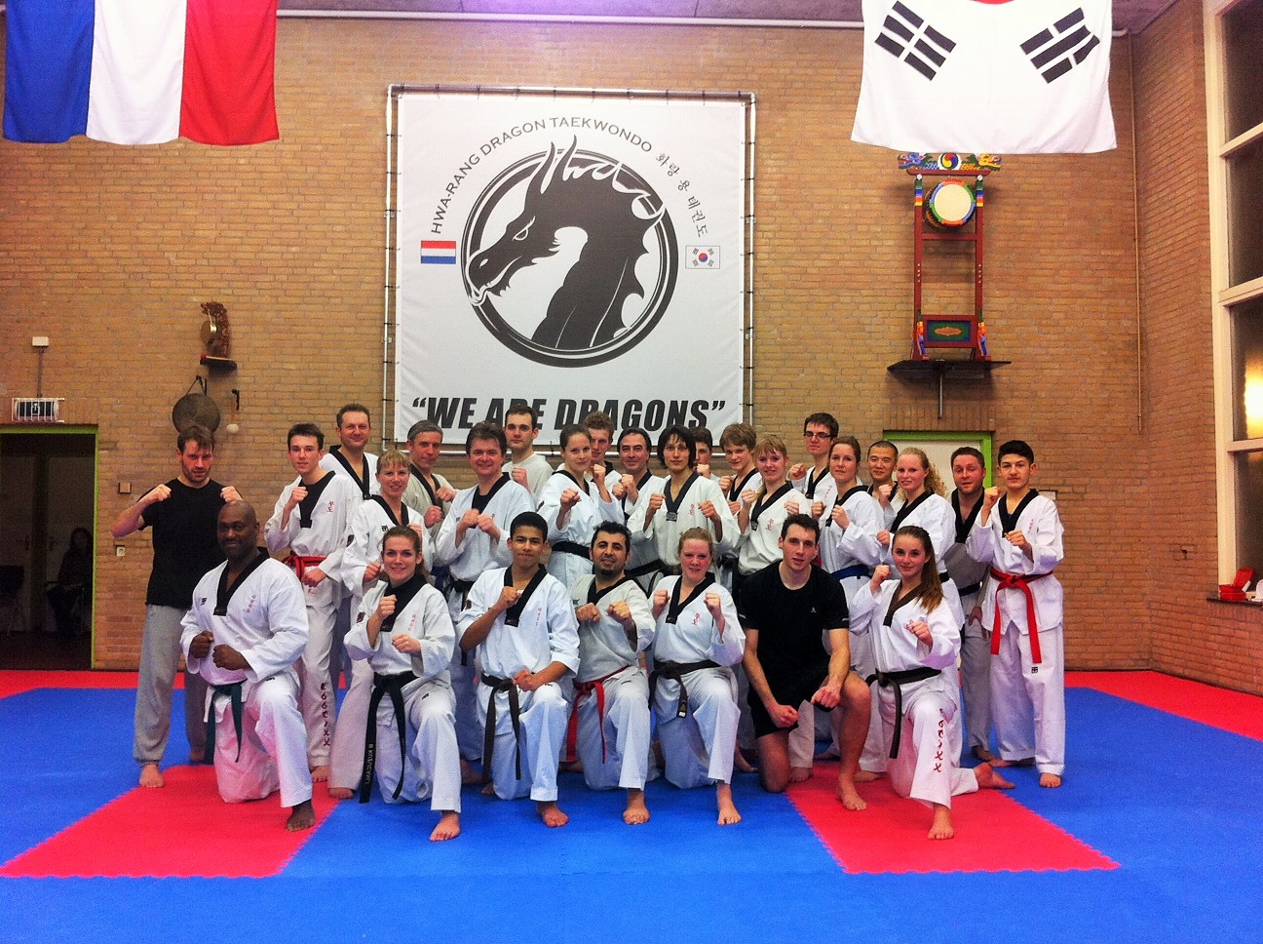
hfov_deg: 52.7
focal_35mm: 35
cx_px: 632
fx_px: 1275
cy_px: 472
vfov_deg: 40.6
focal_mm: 3.85
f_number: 2.8
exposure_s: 1/15
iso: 125
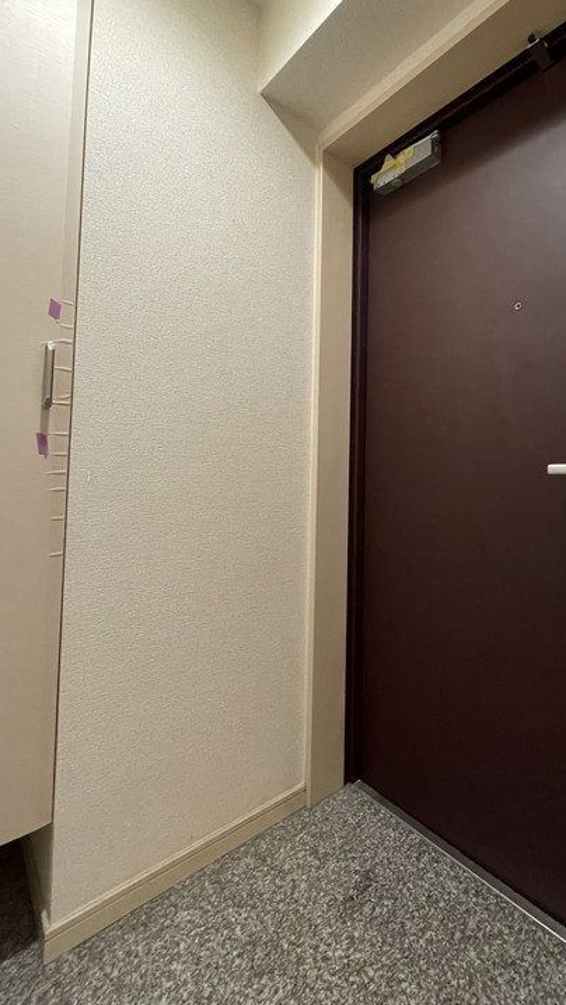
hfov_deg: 61.5
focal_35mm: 17
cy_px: 451
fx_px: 453
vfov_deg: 95.6
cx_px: 401
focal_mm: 1.55
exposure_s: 1/50
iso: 800
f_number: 2.4
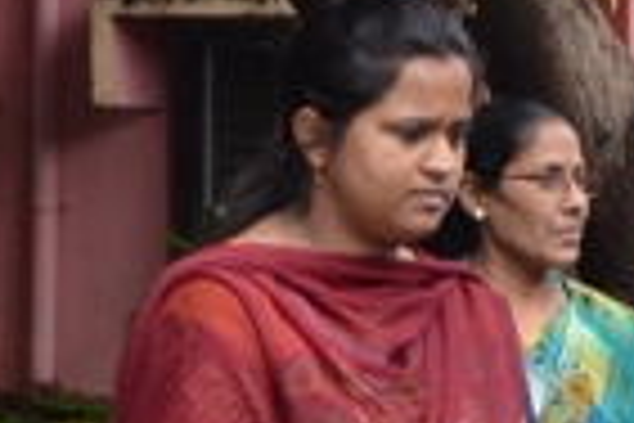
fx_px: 3730
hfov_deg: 9.5
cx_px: 850
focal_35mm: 212
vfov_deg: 6.4
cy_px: 662
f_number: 11
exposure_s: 1/125
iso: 640
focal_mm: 25
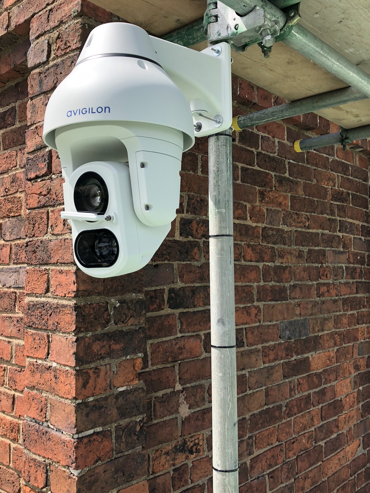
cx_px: 173
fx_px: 499
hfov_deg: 40.7
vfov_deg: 52.6
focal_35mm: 35
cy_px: 225
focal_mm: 4
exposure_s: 1/762
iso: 20
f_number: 1.8
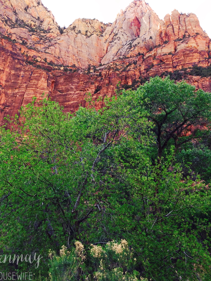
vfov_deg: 47.3
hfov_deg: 36.5
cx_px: 73
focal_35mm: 39
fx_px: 317
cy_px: 100
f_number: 2.2
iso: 32
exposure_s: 1/302
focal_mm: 4.15
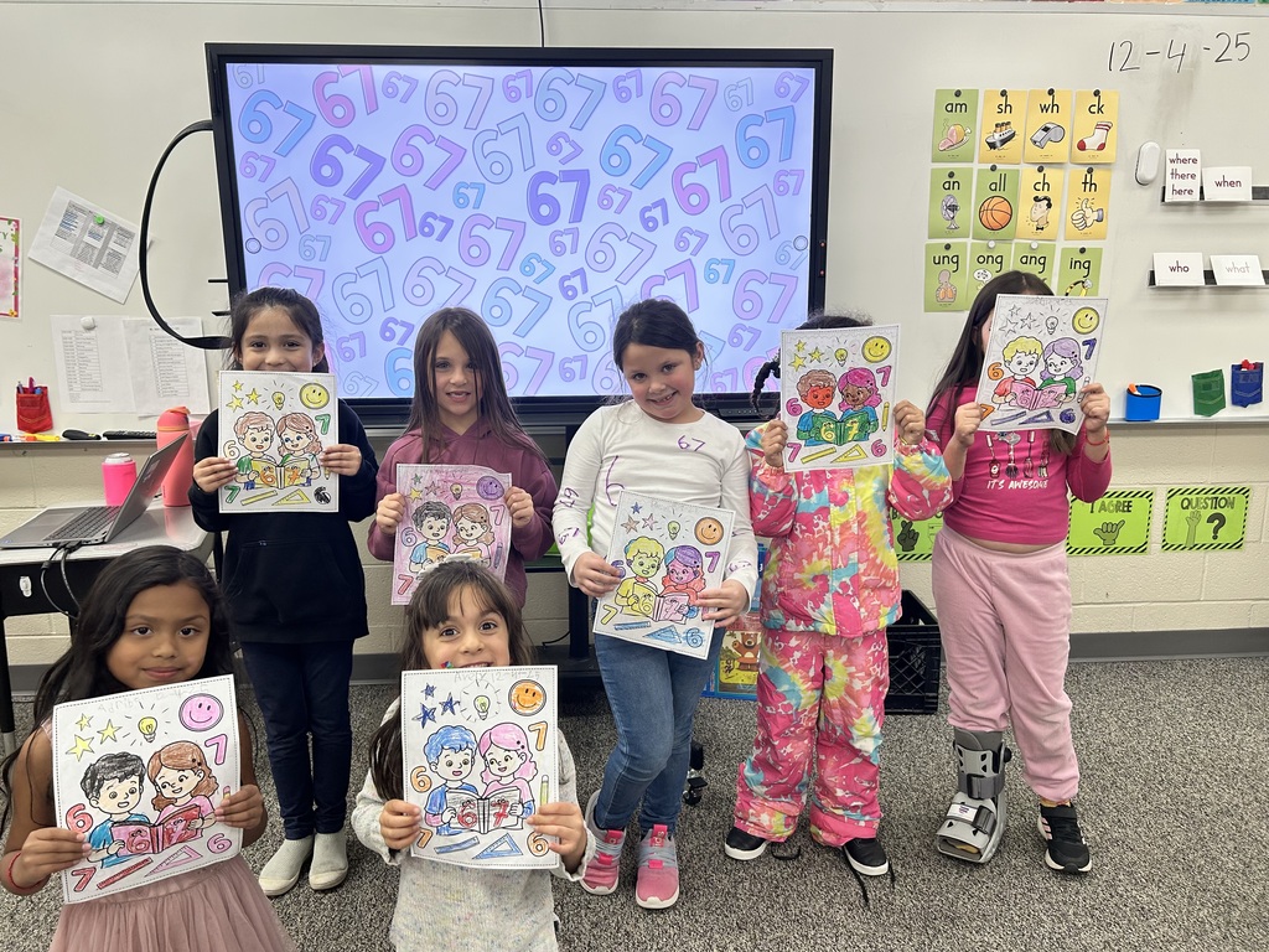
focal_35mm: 26
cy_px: 476
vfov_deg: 53.1
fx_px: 953
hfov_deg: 67.3
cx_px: 634
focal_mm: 5.7
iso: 80
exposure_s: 1/120
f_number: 1.5
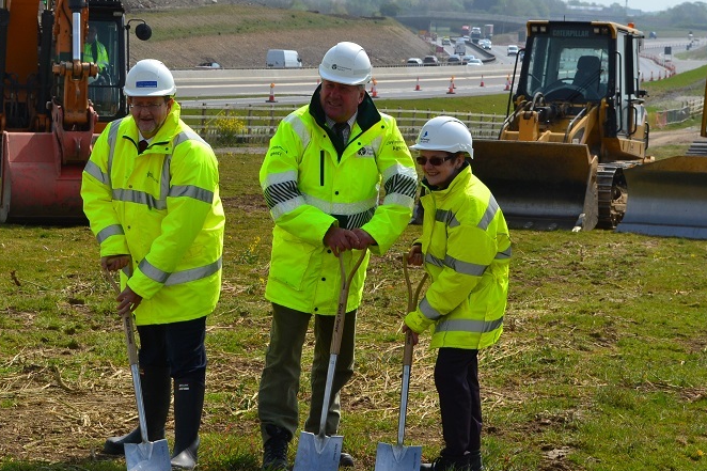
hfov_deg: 17.1
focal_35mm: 120
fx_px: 2351
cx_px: 292
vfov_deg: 11.4
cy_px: 229
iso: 320
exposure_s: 1/500
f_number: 11
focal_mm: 55
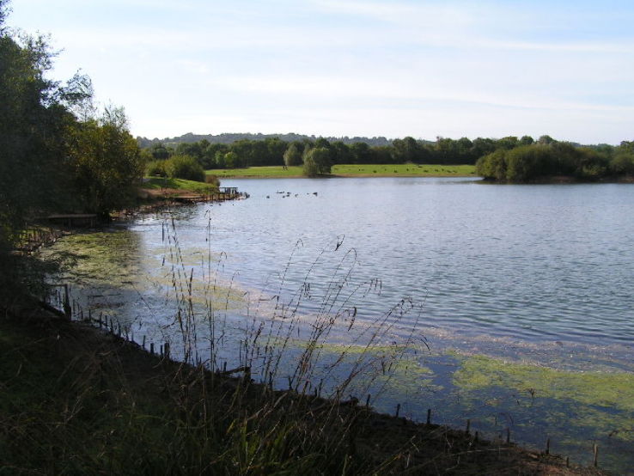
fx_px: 696
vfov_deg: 37.7
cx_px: 317
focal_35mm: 38
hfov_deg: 49.0
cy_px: 238
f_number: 5.6
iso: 50
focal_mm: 6.3
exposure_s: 1/400
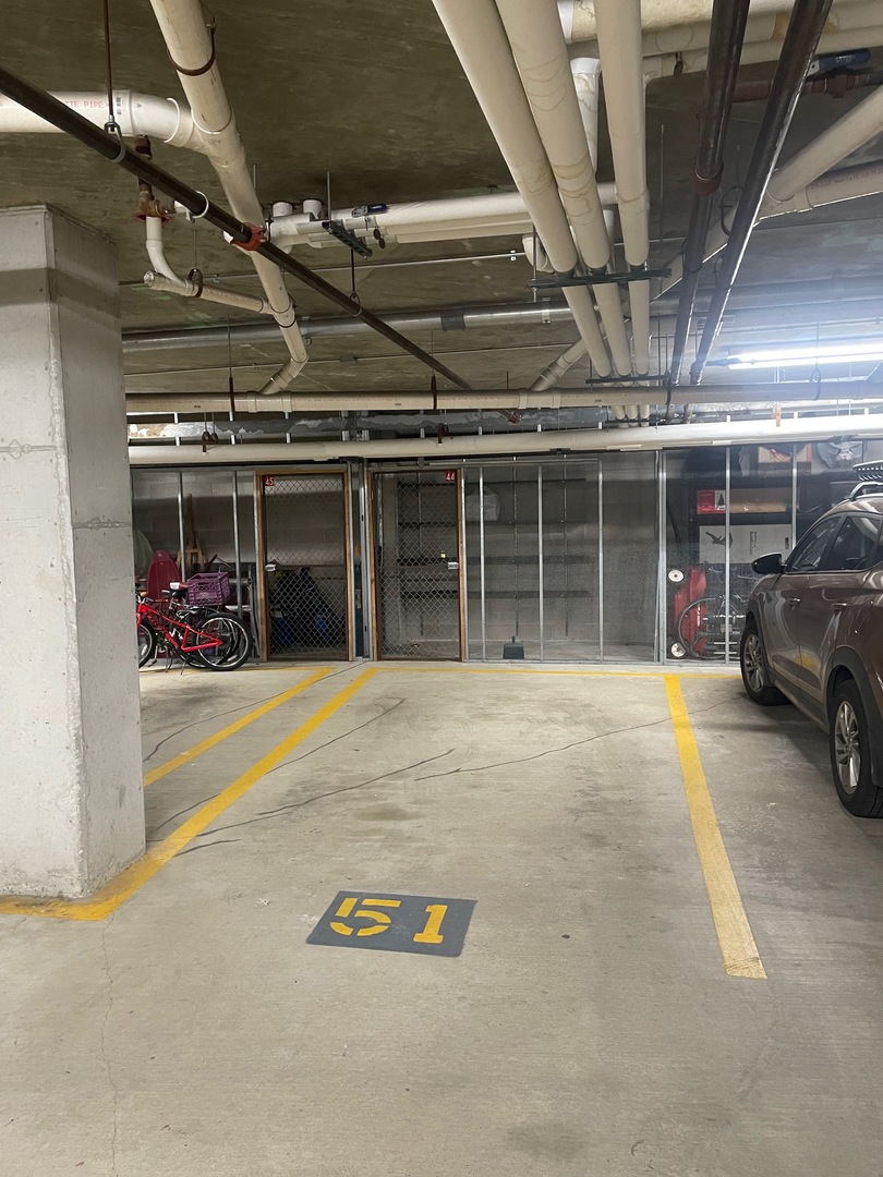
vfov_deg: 67.3
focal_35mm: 26
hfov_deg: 53.1
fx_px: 884
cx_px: 442
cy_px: 588
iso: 400
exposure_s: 1/40
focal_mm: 4.2
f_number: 1.6
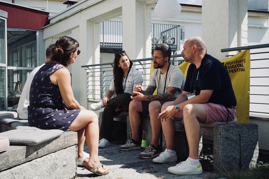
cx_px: 134
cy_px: 90
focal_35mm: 41
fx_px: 306
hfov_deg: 47.4
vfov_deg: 32.6
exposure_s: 1/250
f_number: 7.1
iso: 100
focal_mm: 41
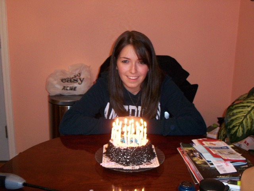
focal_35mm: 40
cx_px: 127
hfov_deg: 46.8
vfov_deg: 36.0
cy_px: 96
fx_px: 294
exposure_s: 1/40
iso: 200
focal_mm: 7.1
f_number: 3.2
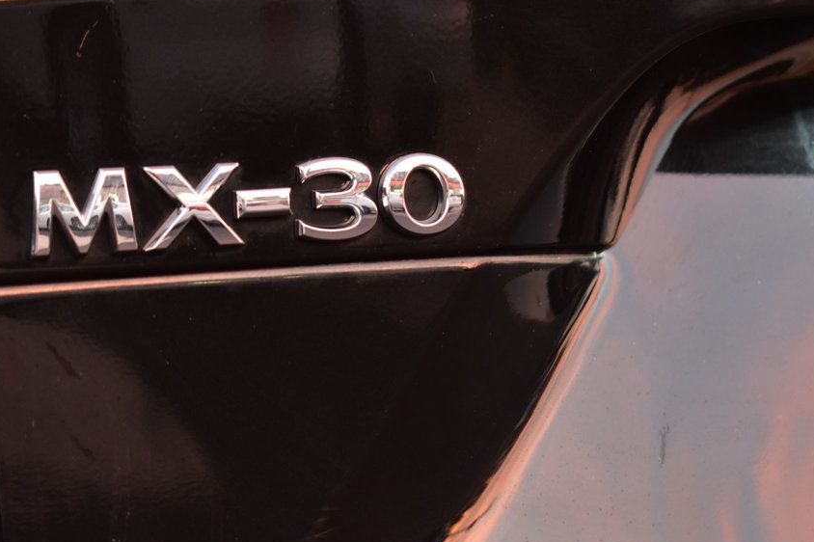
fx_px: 2057
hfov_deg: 22.4
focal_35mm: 91
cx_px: 335
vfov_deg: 15.0
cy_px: 252
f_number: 5.6
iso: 1600
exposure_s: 1/13
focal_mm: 50
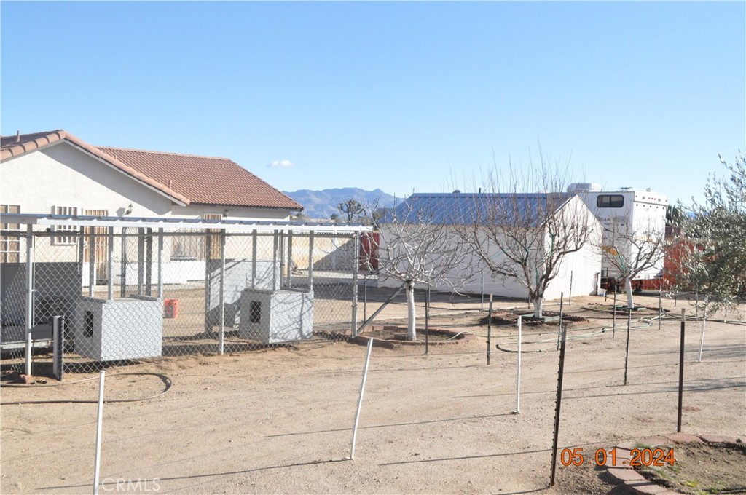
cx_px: 373
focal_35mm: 39
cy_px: 248
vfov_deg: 34.1
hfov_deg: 49.6
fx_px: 807
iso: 3200
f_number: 7.1
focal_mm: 26
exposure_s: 1/4000
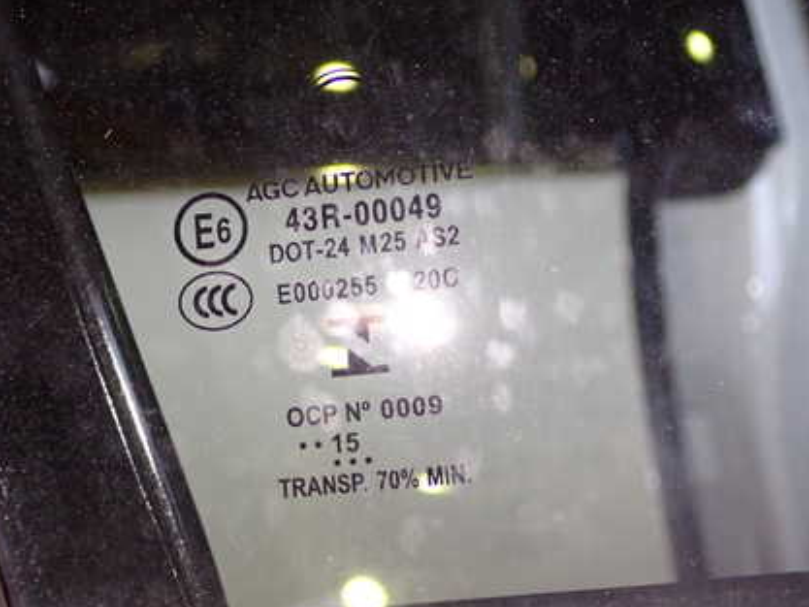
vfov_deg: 24.8
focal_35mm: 59
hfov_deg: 32.6
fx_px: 1379
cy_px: 227
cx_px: 343
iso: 640
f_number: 2.8
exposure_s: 1/40
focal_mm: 7.31
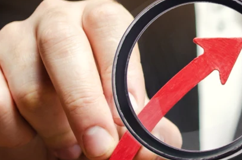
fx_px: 1141
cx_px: 281
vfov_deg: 8.0
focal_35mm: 170
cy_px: 131
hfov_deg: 11.9
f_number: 5.6
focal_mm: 46
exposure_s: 1/160
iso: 100
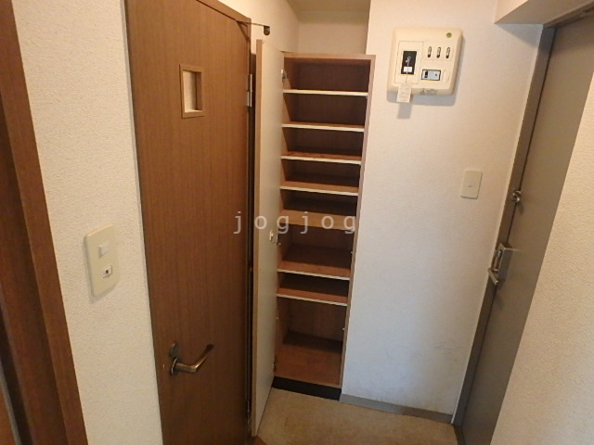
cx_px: 297
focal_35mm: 21
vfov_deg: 63.4
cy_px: 222
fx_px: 360
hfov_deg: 79.0
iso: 800
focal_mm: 3.7
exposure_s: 1/30
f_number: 3.5
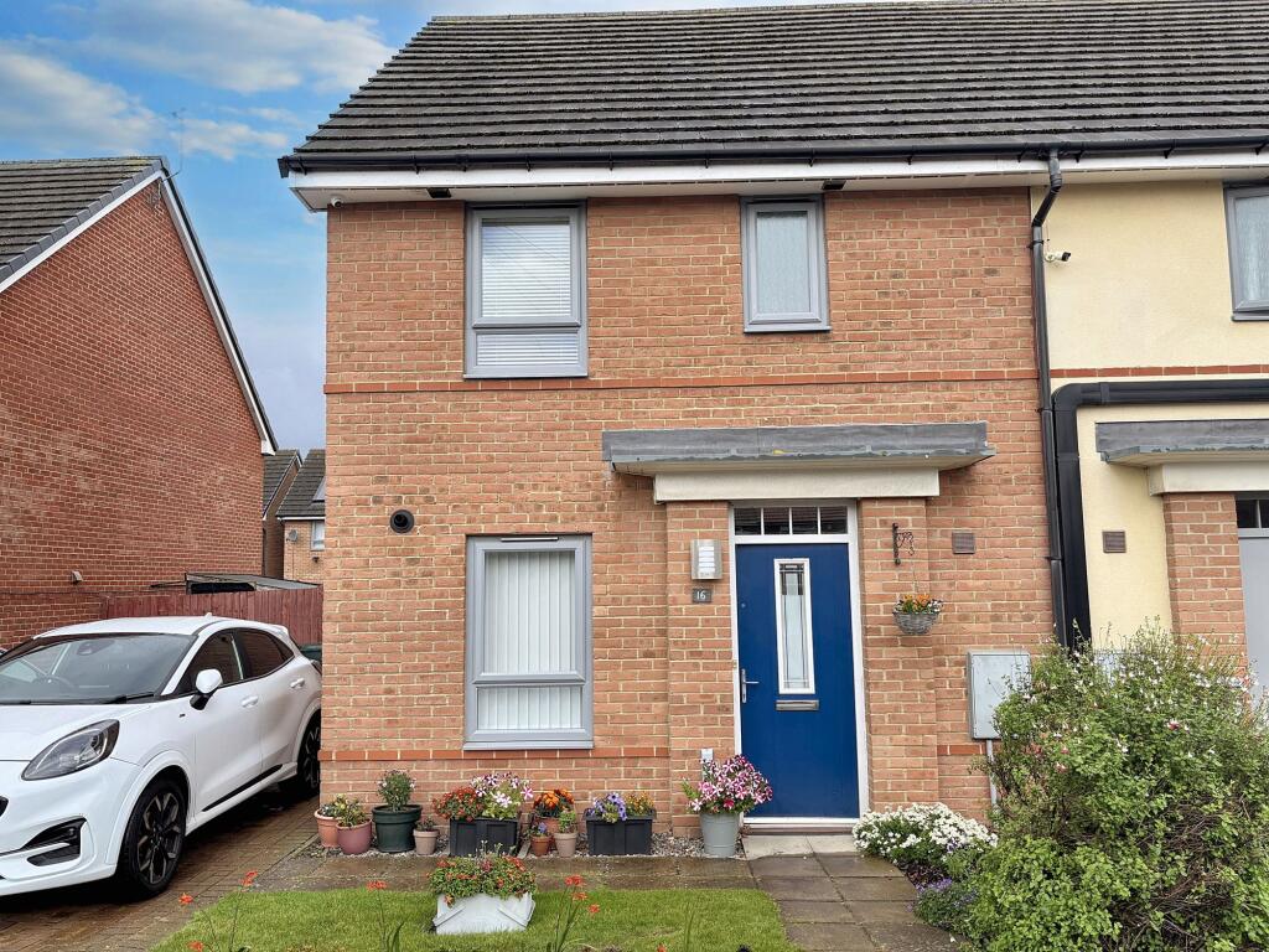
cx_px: 634
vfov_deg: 53.1
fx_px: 953
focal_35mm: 26
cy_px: 476
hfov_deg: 67.3
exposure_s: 1/1115
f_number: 1.6
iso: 50
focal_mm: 6
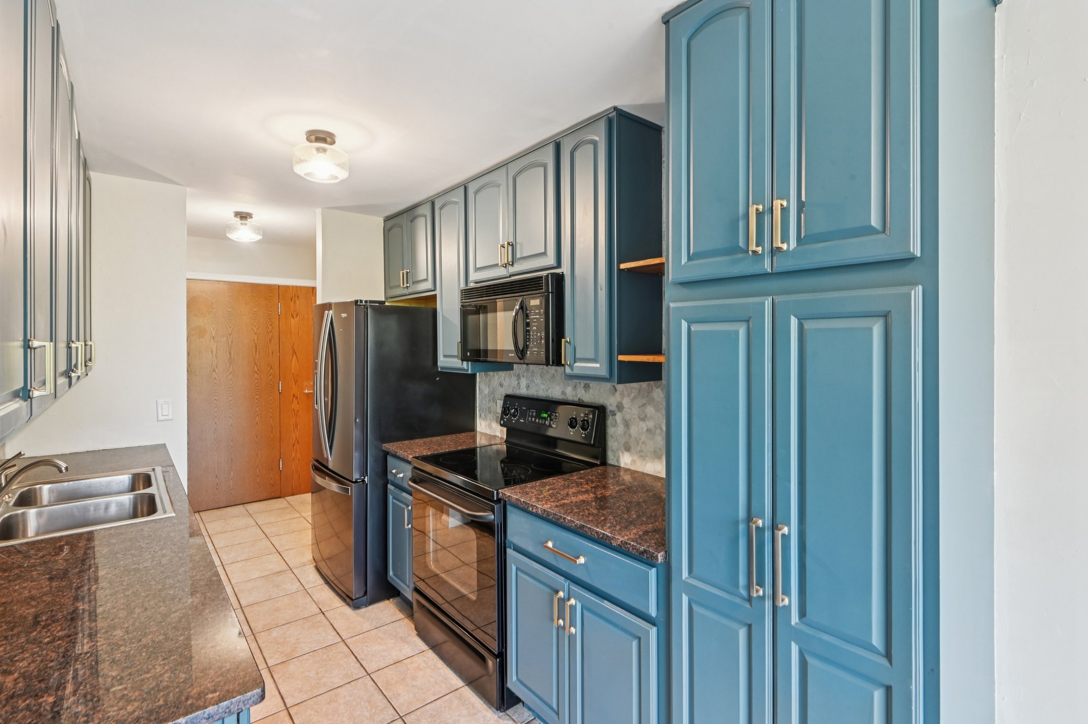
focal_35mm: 16
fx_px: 483
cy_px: 362
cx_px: 544
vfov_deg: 73.7
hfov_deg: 96.8
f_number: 13
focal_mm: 16
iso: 400
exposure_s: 1/2
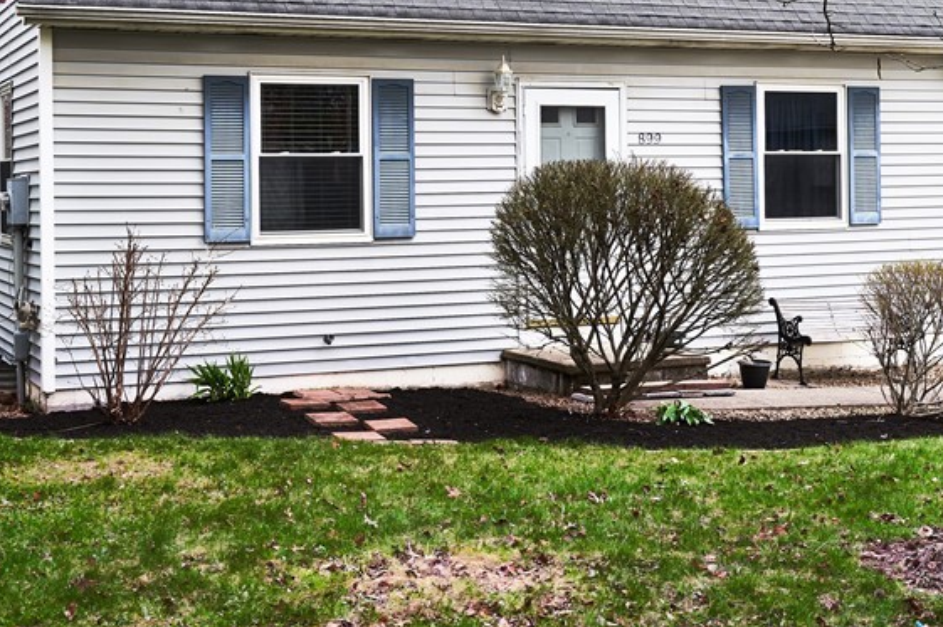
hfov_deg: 32.3
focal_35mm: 62
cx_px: 583
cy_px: 171
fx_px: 1623
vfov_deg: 21.7
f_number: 5.6
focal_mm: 32
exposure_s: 1/50
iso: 100
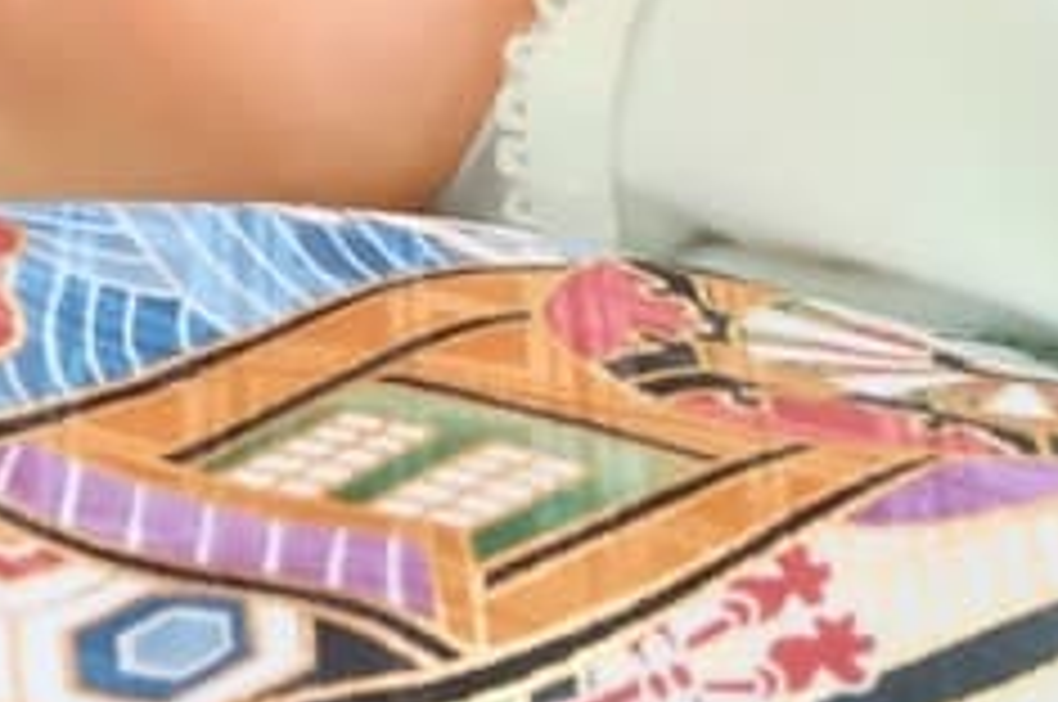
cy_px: -1204
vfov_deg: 4.9
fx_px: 7924
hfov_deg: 7.6
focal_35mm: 270
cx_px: 243
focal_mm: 29.2
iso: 3200
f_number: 5.6
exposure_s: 1/80
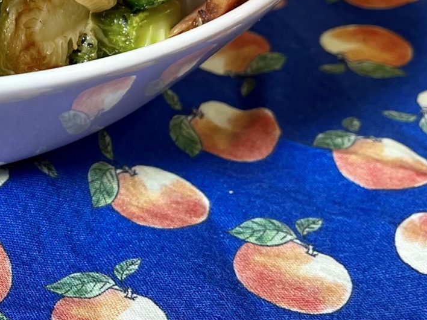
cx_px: -145
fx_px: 1160
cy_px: -19
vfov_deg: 15.4
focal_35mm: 94
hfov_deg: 19.1
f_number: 1.6
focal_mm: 5.1
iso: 100
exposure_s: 1/120
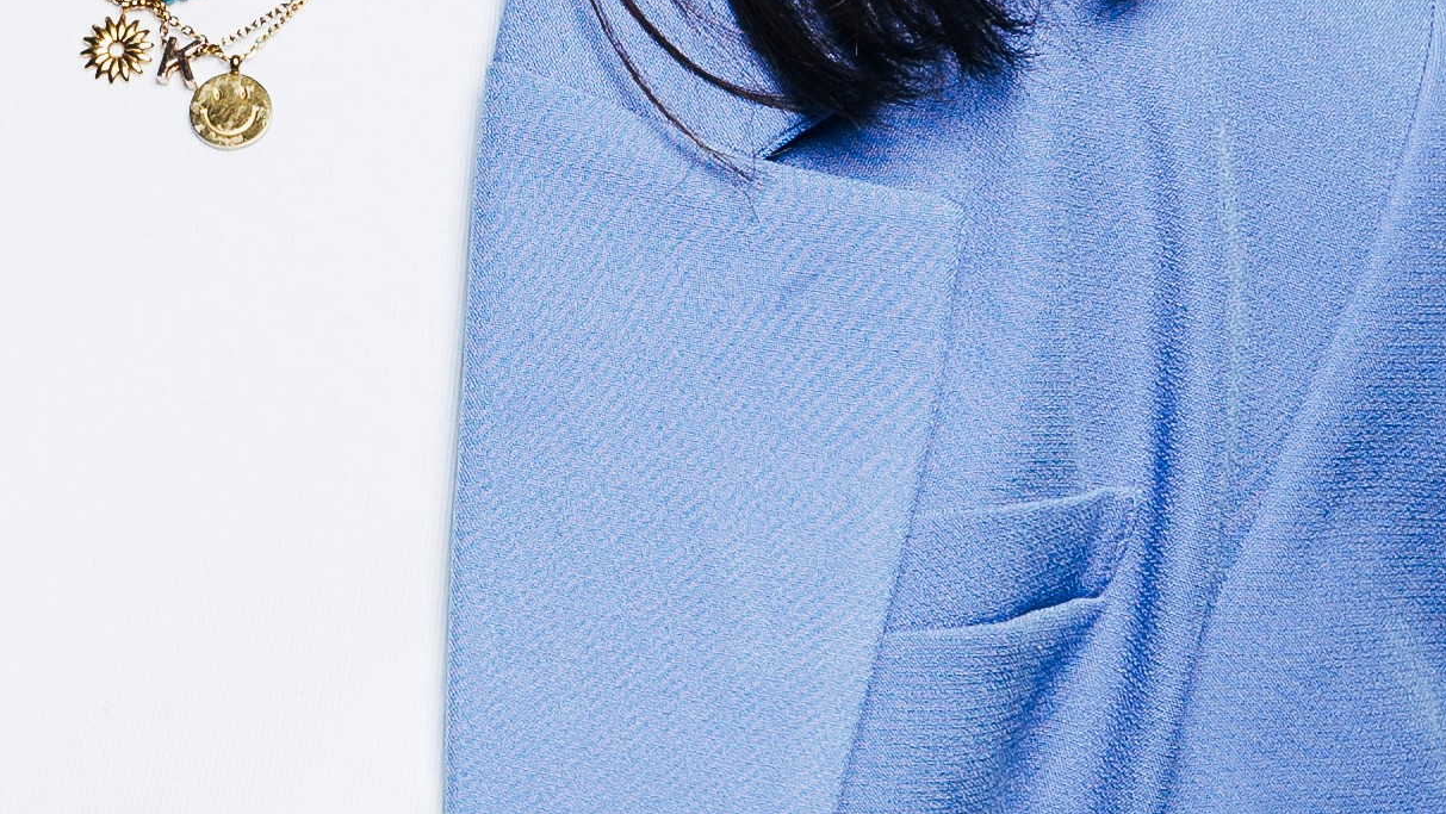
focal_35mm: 287
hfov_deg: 7.5
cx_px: 134
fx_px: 11007
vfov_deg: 4.2
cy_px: 200
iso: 100
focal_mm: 55
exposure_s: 1/125
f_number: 4
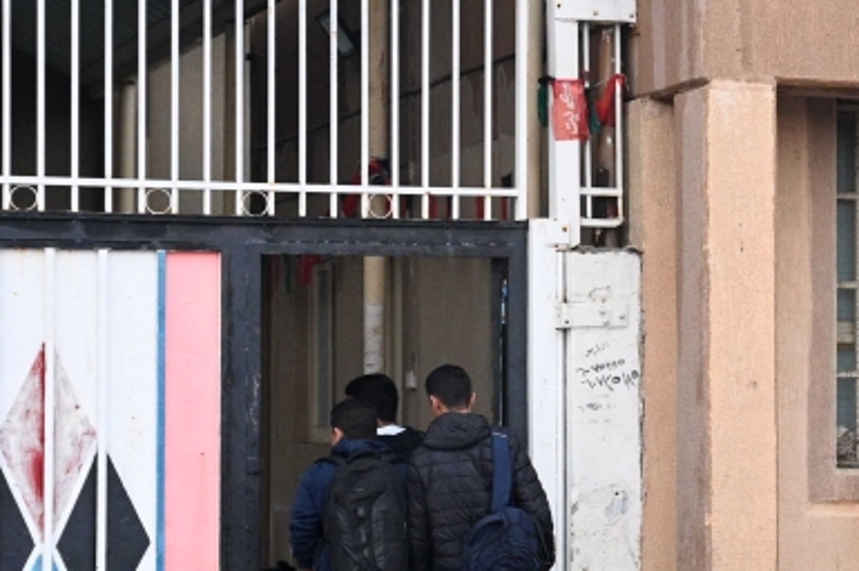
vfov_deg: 10.2
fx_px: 3195
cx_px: 1102
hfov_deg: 14.7
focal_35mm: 134
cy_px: 317
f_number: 4.5
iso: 3200
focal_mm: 43
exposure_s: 1/200
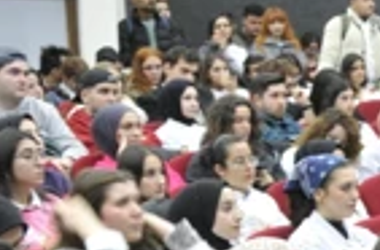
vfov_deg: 9.0
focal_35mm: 150
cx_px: 547
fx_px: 1578
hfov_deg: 13.1
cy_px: 274
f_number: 5.6
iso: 500
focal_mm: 32
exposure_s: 1/10
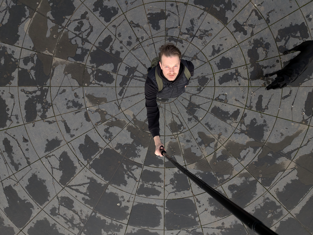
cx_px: 156
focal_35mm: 18
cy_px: 118
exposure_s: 1/1027
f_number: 2.2
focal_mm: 2.71
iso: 60
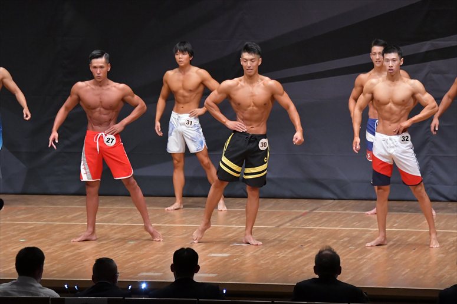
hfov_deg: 10.2
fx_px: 2563
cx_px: 228
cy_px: 152
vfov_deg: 6.8
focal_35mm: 202
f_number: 5.6
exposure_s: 1/400
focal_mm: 135
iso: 6400
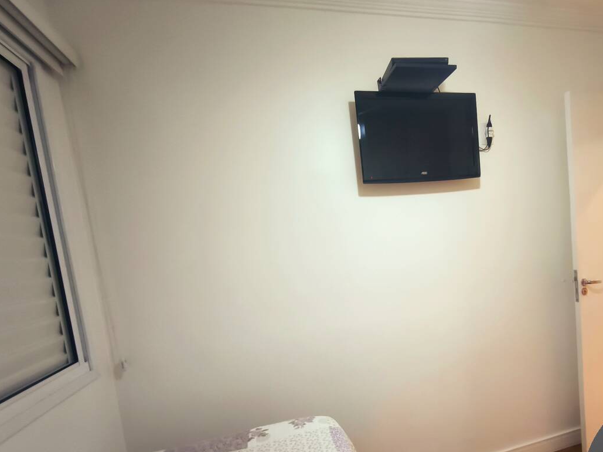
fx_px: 366
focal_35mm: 21
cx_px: 373
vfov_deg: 62.4
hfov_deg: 77.7
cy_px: 286
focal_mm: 1.91
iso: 1000
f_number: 2.2
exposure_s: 1/24
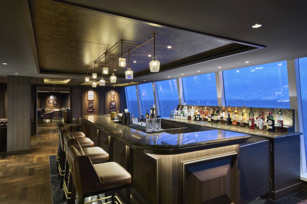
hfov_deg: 76.1
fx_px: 196
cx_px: 154
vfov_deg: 55.1
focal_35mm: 23
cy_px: 102
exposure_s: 2
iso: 800
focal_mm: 23
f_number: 11
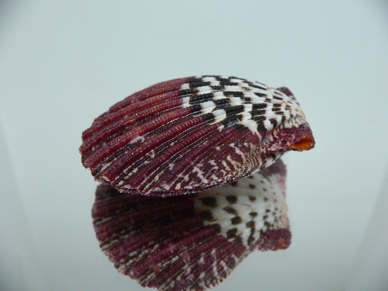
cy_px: 146
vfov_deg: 40.7
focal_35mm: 35
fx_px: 392
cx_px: 194
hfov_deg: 52.6
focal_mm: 4.6
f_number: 2.8
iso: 200
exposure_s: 1/40
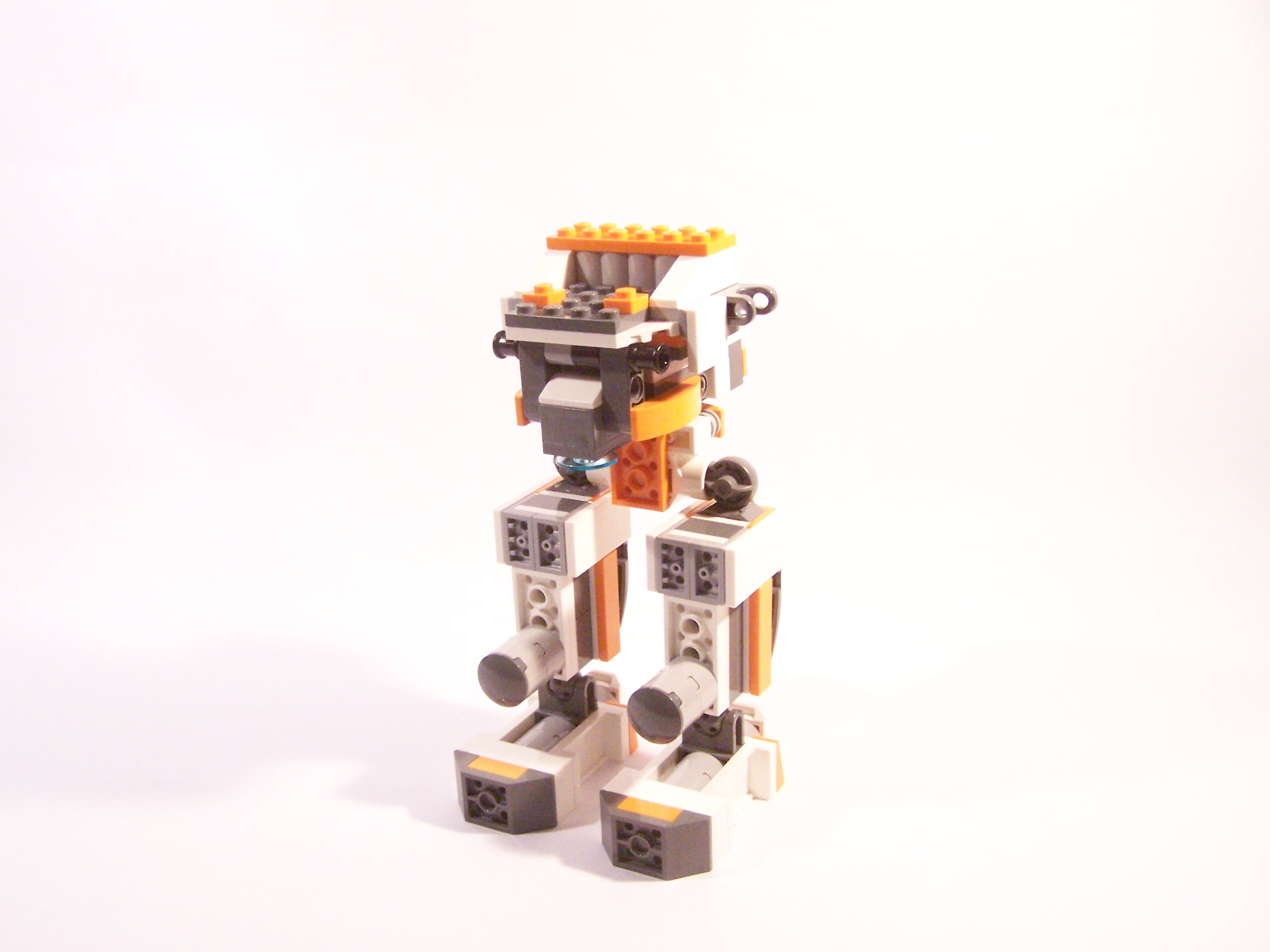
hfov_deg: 49.0
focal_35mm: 38
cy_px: 476
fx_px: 1394
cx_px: 635
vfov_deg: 37.7
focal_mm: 6.3
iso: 400
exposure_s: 1/45
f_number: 3.2
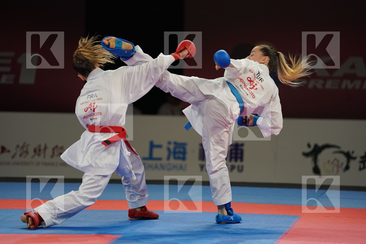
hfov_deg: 10.4
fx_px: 2013
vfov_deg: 6.9
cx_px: 183
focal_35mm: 198
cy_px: 122
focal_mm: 198
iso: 1250
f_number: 2.8
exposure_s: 1/1000
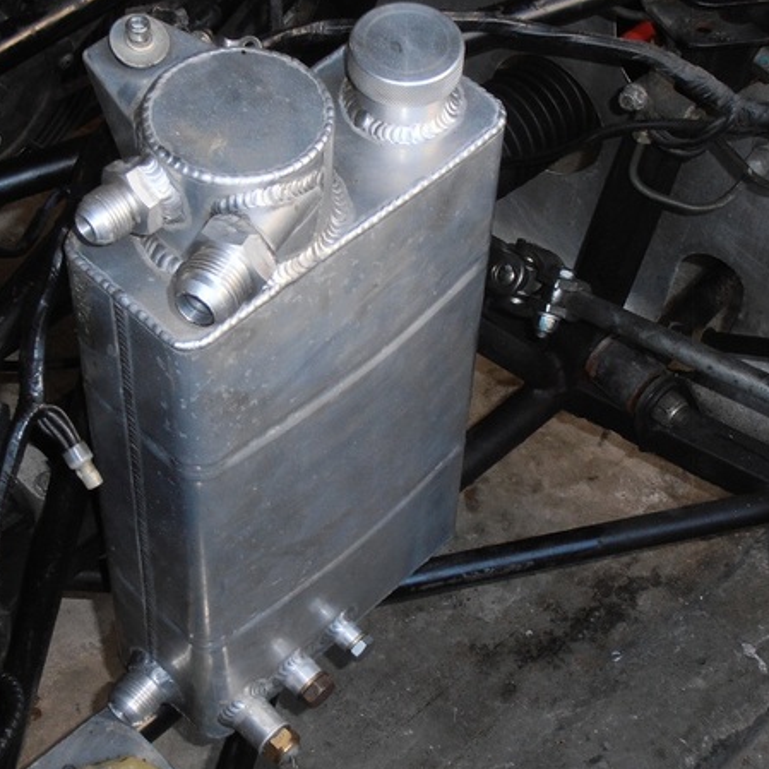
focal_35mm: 87
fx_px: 2187
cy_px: 372
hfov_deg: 19.9
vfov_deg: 19.9
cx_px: 346
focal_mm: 12.29
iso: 125
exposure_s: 1/50
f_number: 4.8
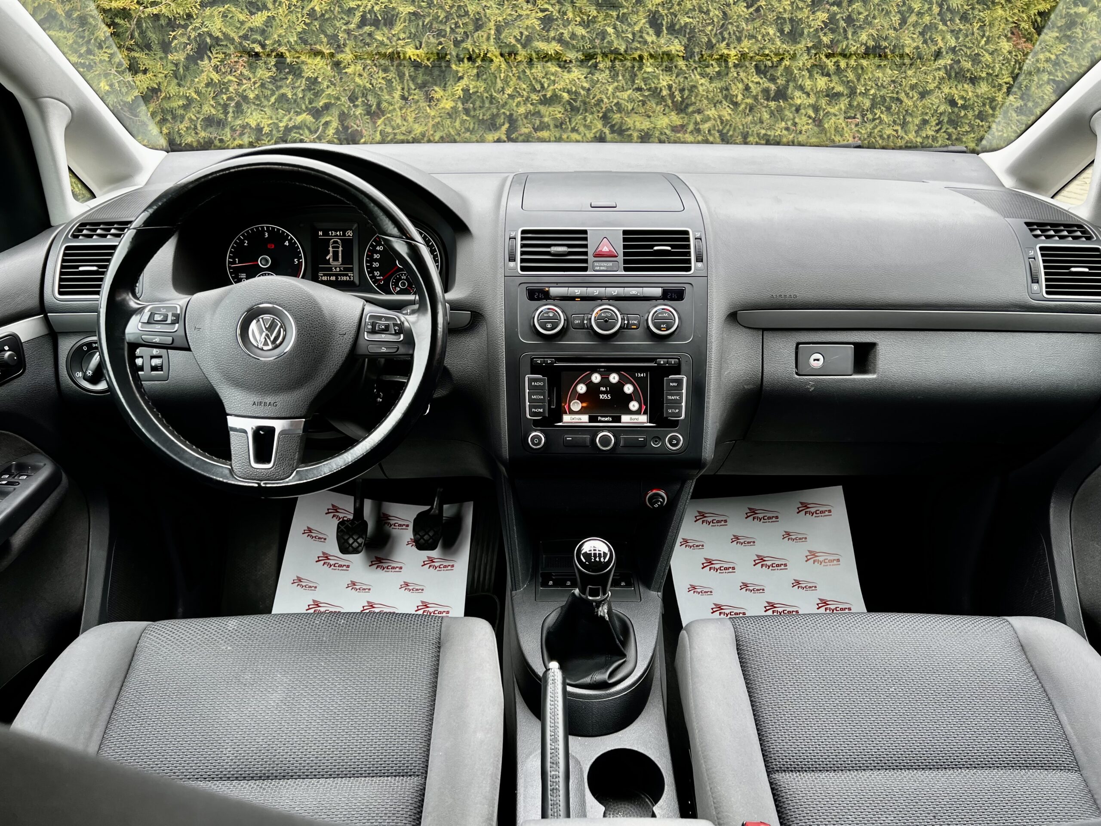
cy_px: 413
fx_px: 827
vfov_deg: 53.1
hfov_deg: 67.3
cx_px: 550
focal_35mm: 26
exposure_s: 1/121
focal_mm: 5.7
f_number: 1.5
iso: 32
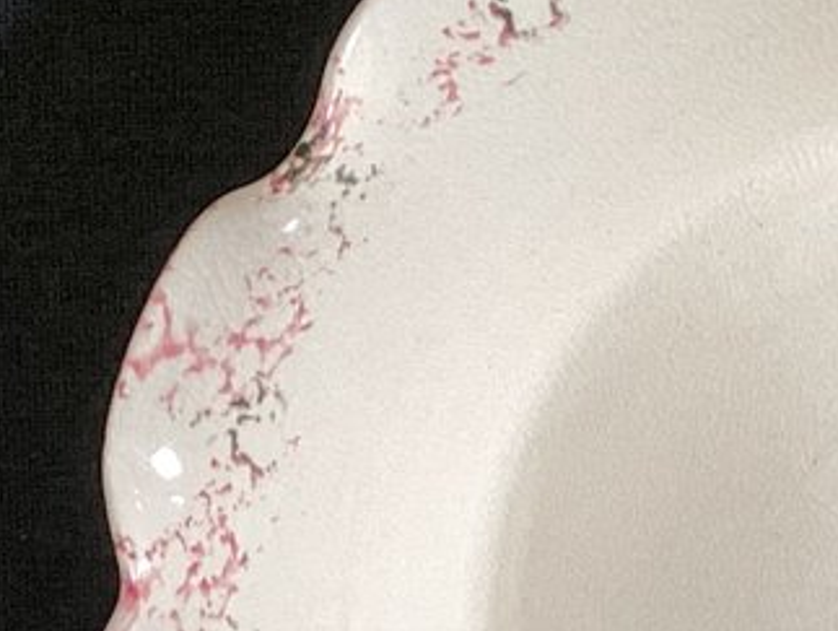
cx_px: 64
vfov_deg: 10.0
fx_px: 3514
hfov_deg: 13.5
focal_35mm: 145
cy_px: 908
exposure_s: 1/60
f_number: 2.4
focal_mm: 3.3
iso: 64
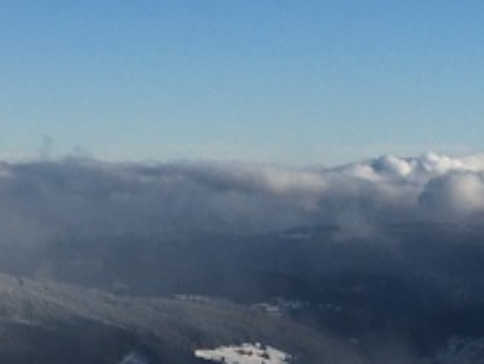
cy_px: 559
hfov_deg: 13.8
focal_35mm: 142
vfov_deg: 10.1
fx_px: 1987
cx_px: 354
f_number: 2.2
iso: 25
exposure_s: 1/2653
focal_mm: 4.15
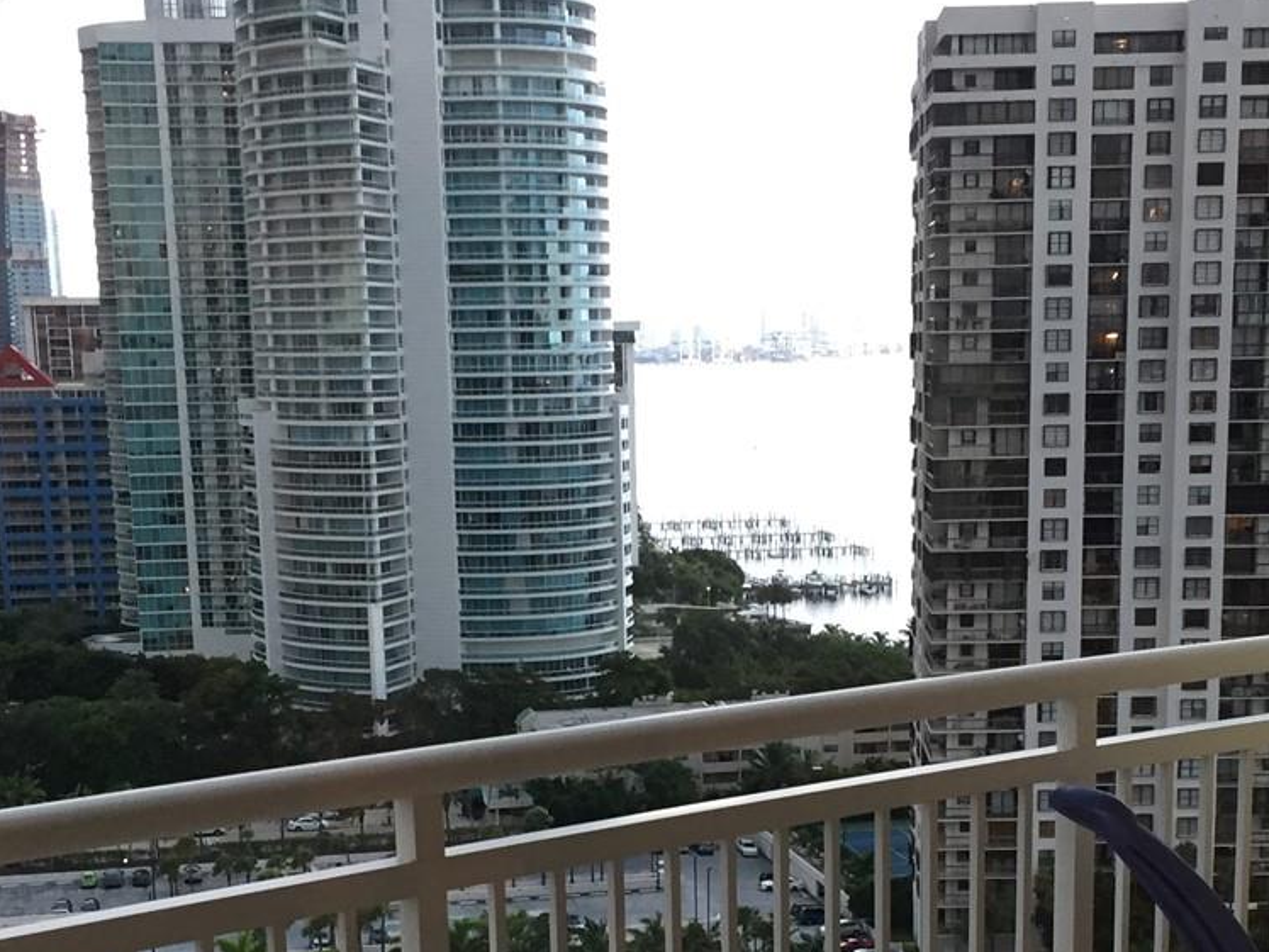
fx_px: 2273
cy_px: 818
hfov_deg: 31.2
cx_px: 702
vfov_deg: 23.2
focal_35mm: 62
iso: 50
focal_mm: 4.15
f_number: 2.2
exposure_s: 1/30
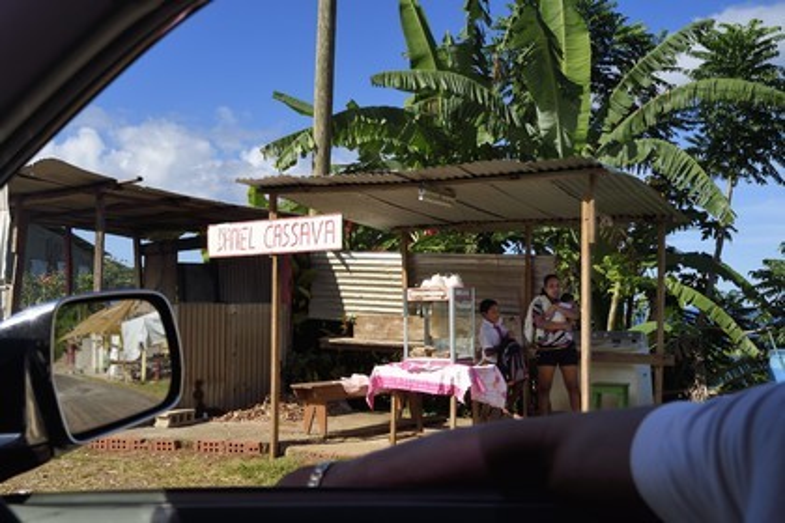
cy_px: 262
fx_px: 916
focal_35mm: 42
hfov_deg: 46.4
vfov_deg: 31.9
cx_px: 392
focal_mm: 42
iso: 400
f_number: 14
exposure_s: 1/500
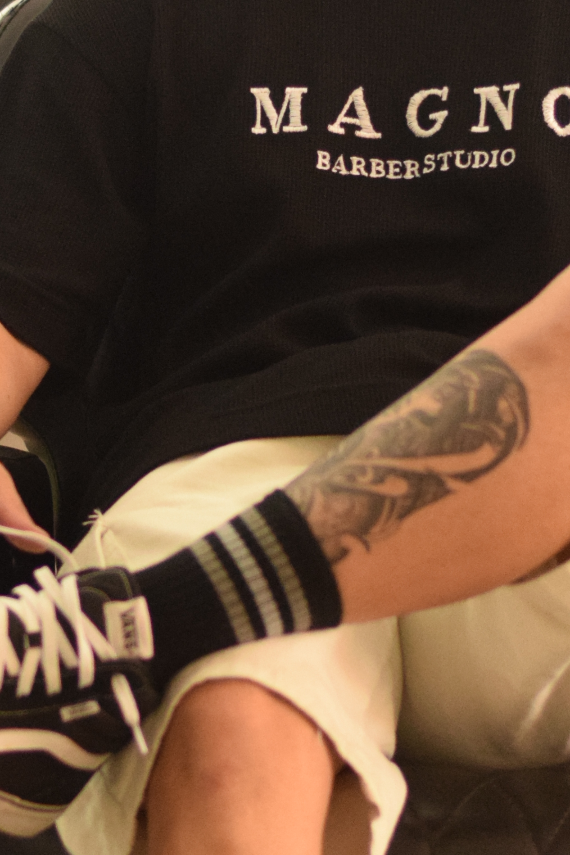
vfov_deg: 8.7
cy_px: 362
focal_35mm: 237
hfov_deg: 5.8
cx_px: 325
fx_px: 5628
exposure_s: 1/1600
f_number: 1.8
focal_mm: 50
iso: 2000
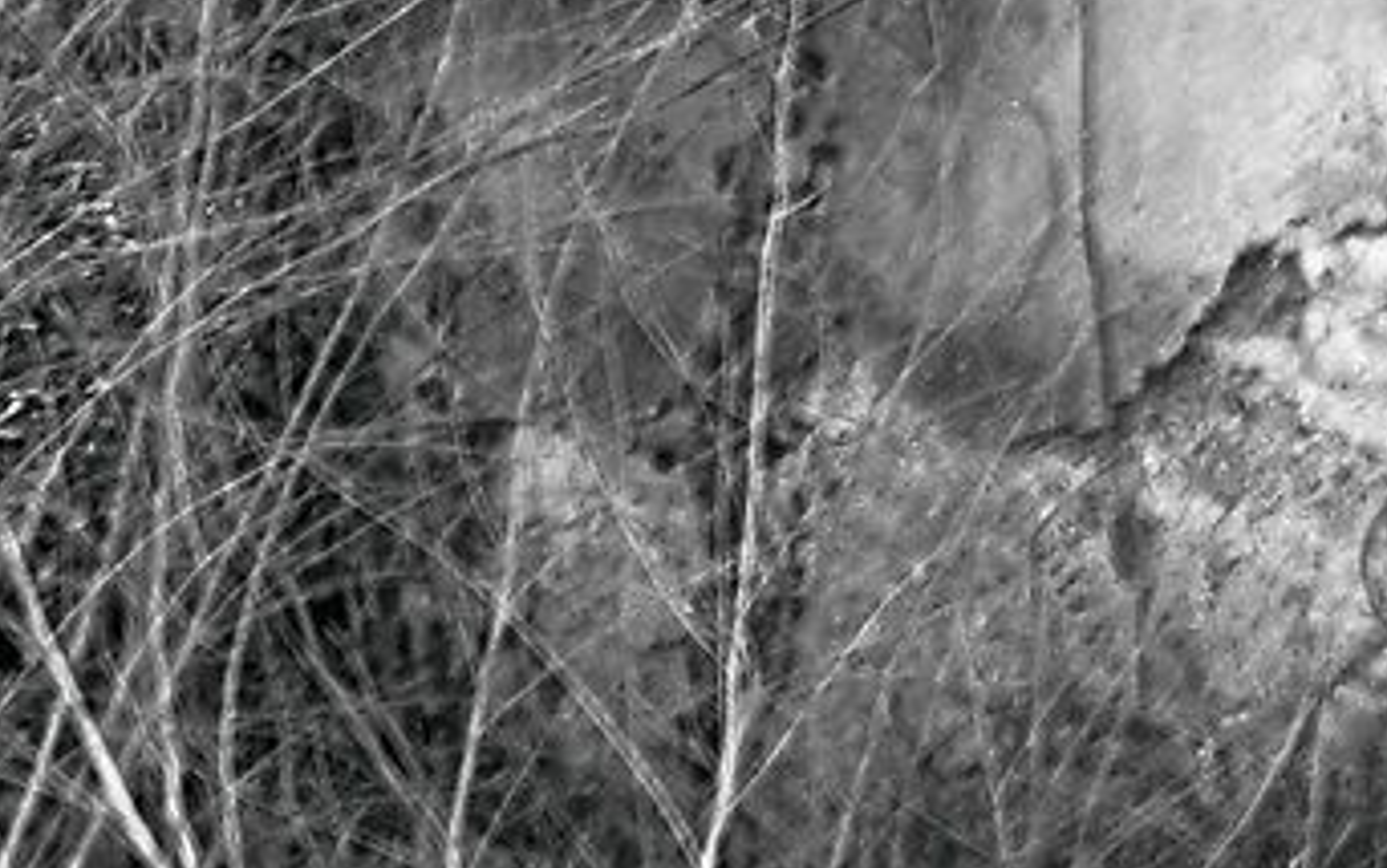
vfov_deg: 4.9
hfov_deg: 7.3
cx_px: 4368
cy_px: -2044
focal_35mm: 250
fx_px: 9453
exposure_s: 1/25
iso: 250
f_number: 2.5
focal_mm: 35
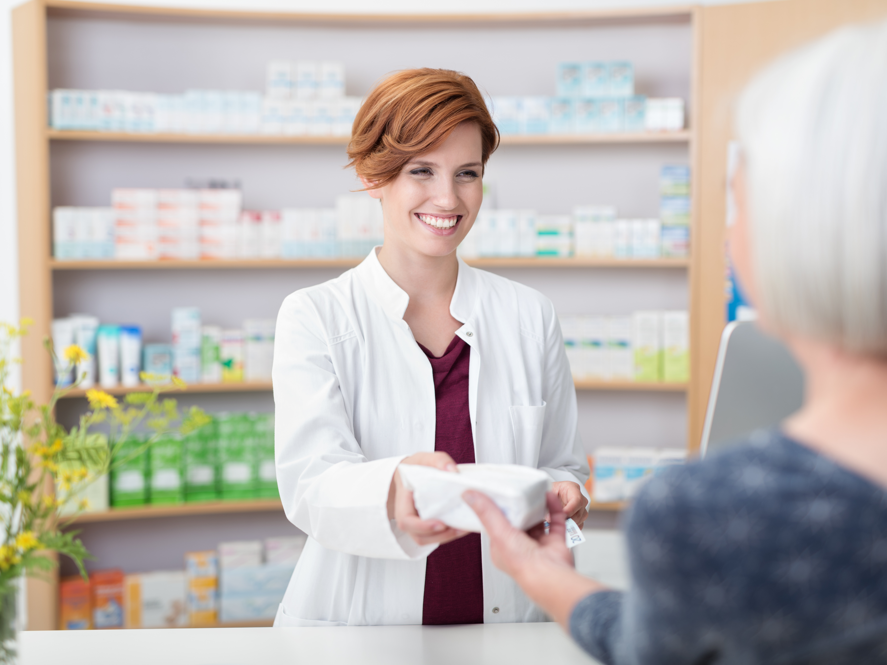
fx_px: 1409
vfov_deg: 26.6
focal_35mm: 55
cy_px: 334
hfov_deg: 34.9
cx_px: 432
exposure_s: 1/200
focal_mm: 50
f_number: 2.2
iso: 64
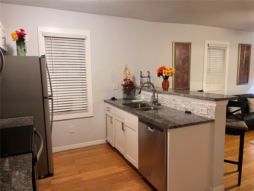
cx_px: 127
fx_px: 191
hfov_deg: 67.3
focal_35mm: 26
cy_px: 96
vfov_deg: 53.1
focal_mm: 5.1
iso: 400
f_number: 1.6
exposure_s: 1/60
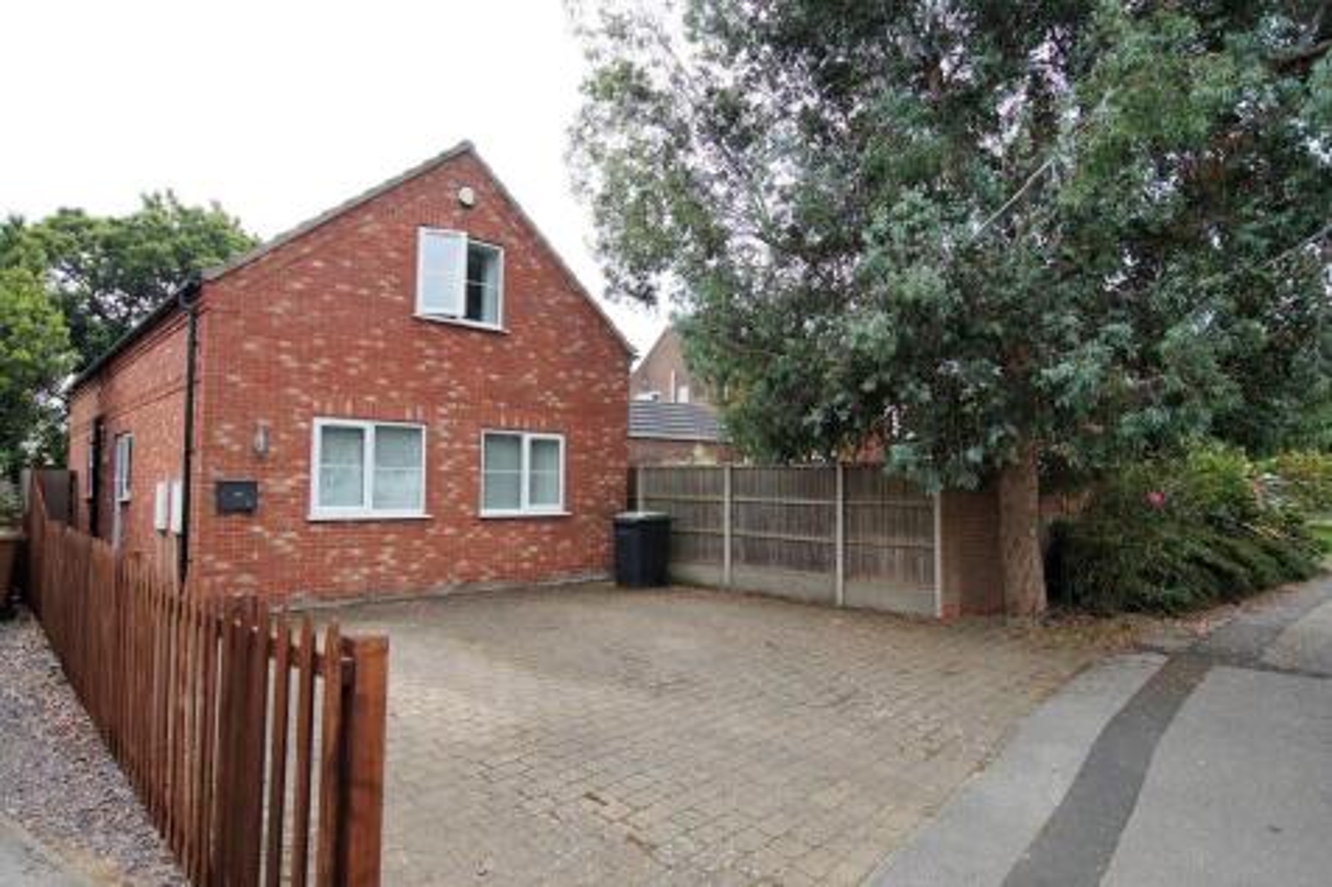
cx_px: 666
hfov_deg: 85.4
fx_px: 721
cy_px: 444
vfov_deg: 63.2
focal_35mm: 20
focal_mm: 13
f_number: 5.6
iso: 100
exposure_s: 1/125
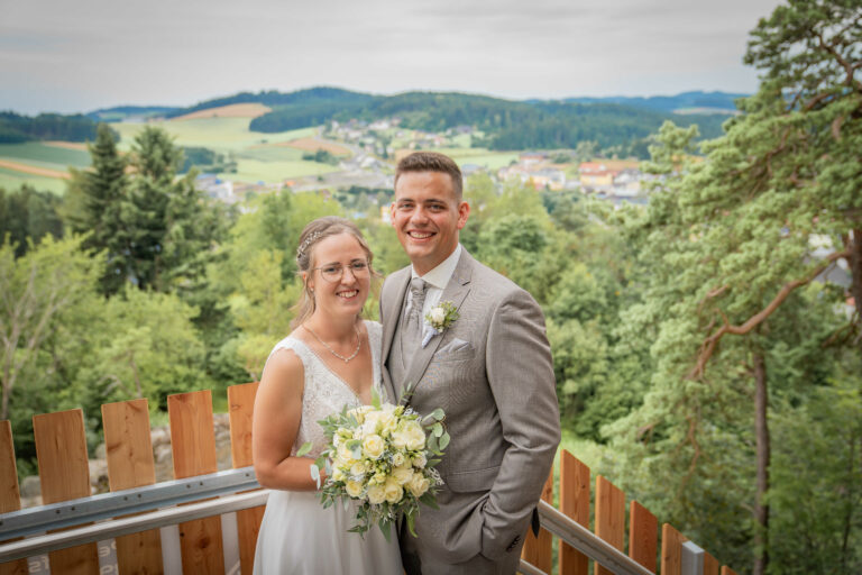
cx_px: 431
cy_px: 288
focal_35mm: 33
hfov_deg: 57.2
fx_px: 790
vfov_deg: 40.0
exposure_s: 1/400
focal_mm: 33
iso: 320
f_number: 3.2
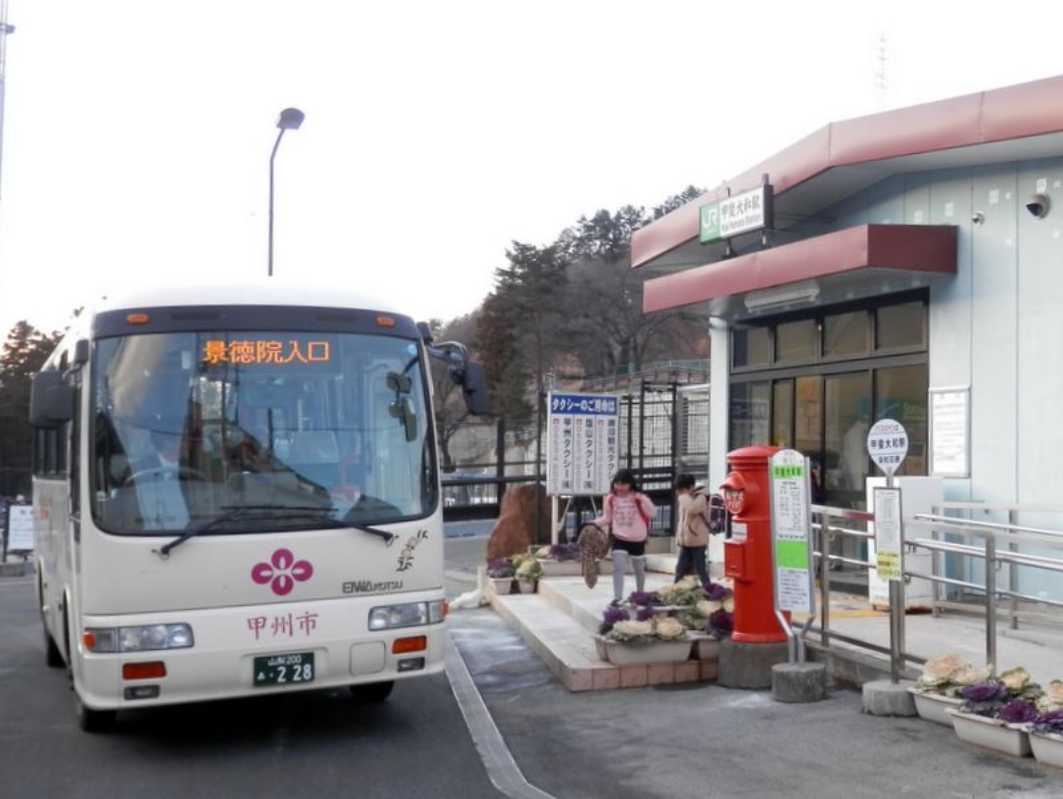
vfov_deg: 43.0
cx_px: 532
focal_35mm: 33
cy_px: 400
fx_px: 1014
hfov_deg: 55.3
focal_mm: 6
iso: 80
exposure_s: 1/80
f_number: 3.4
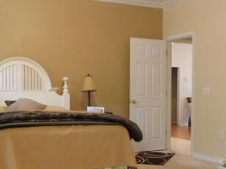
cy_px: 117
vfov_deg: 25.9
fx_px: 365
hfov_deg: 34.3
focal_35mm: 56
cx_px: 102
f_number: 3
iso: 400
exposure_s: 1/25
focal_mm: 4
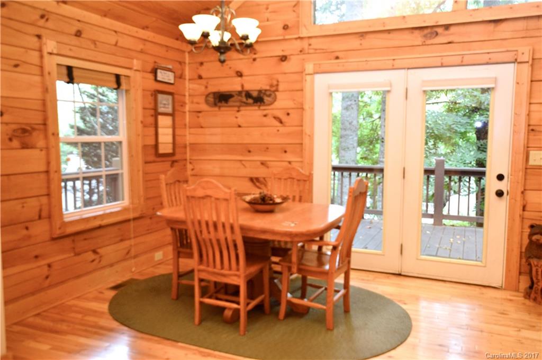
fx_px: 451
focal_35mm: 30
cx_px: 271
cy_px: 180
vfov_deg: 43.5
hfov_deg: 62.0
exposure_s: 1/60
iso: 800
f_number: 5.6
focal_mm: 20
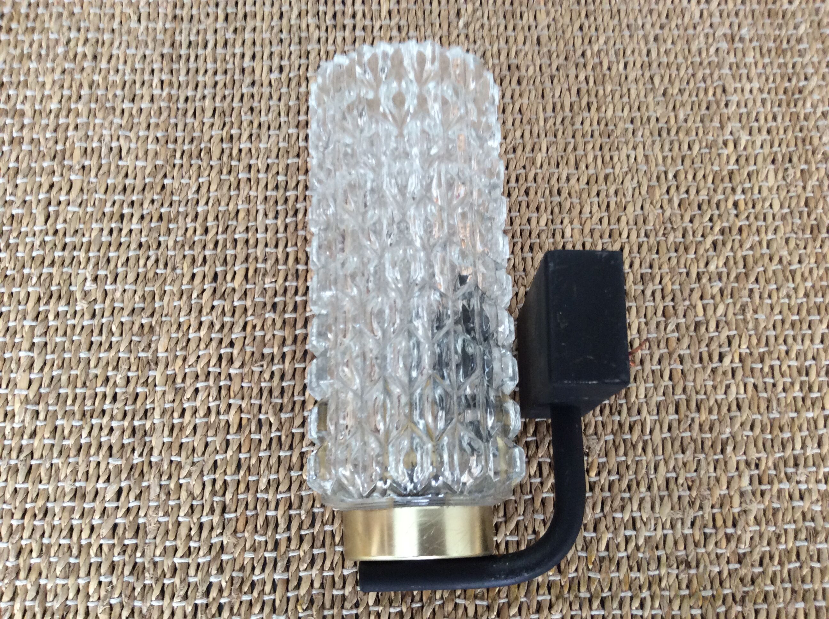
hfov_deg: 56.9
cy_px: 310
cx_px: 414
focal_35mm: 32
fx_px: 765
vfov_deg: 44.1
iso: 100
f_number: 2.4
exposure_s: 1/25
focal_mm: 3.3
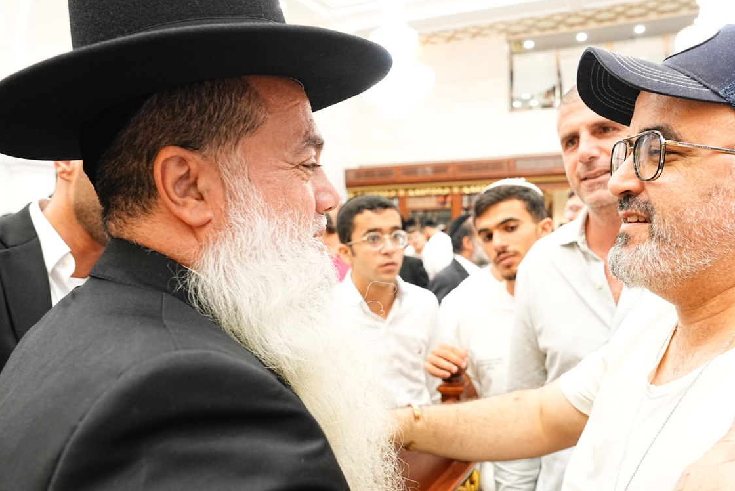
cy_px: 279
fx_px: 613
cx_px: 401
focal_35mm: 30
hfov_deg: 61.8
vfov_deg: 43.6
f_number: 5
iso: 2500
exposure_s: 1/160
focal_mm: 24
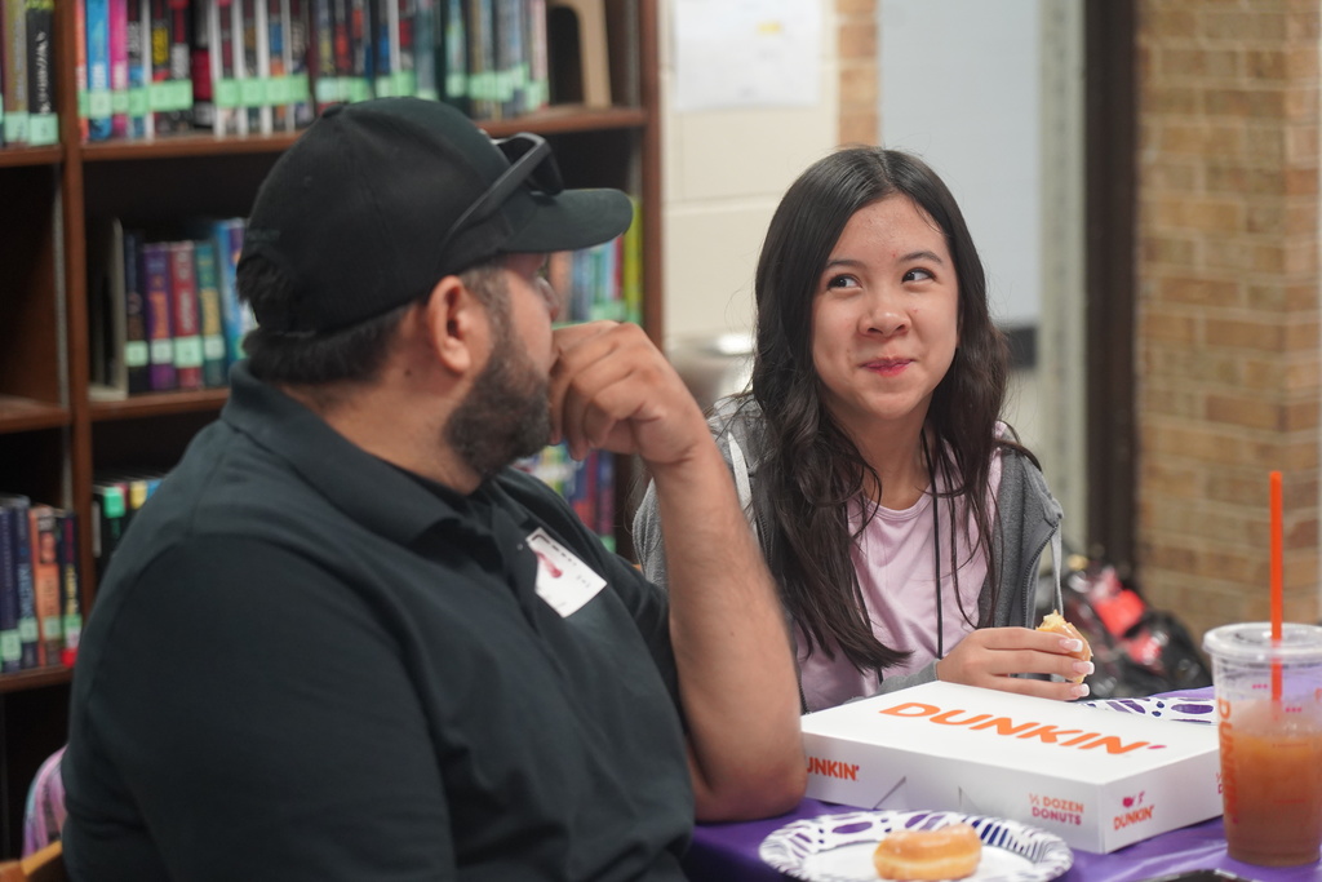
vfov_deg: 13.0
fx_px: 3856
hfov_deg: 19.5
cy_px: 441
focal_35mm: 105
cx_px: 661
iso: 3200
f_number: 4
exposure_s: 1/160
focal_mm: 105
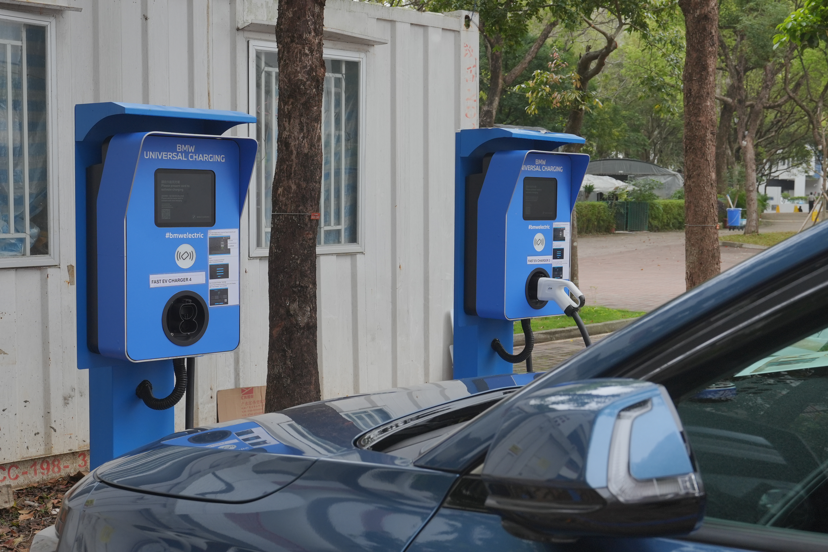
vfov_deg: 26.5
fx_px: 1173
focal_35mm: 51
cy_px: 276
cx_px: 414
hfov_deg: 38.9
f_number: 8
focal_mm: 34
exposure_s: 1/160
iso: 250
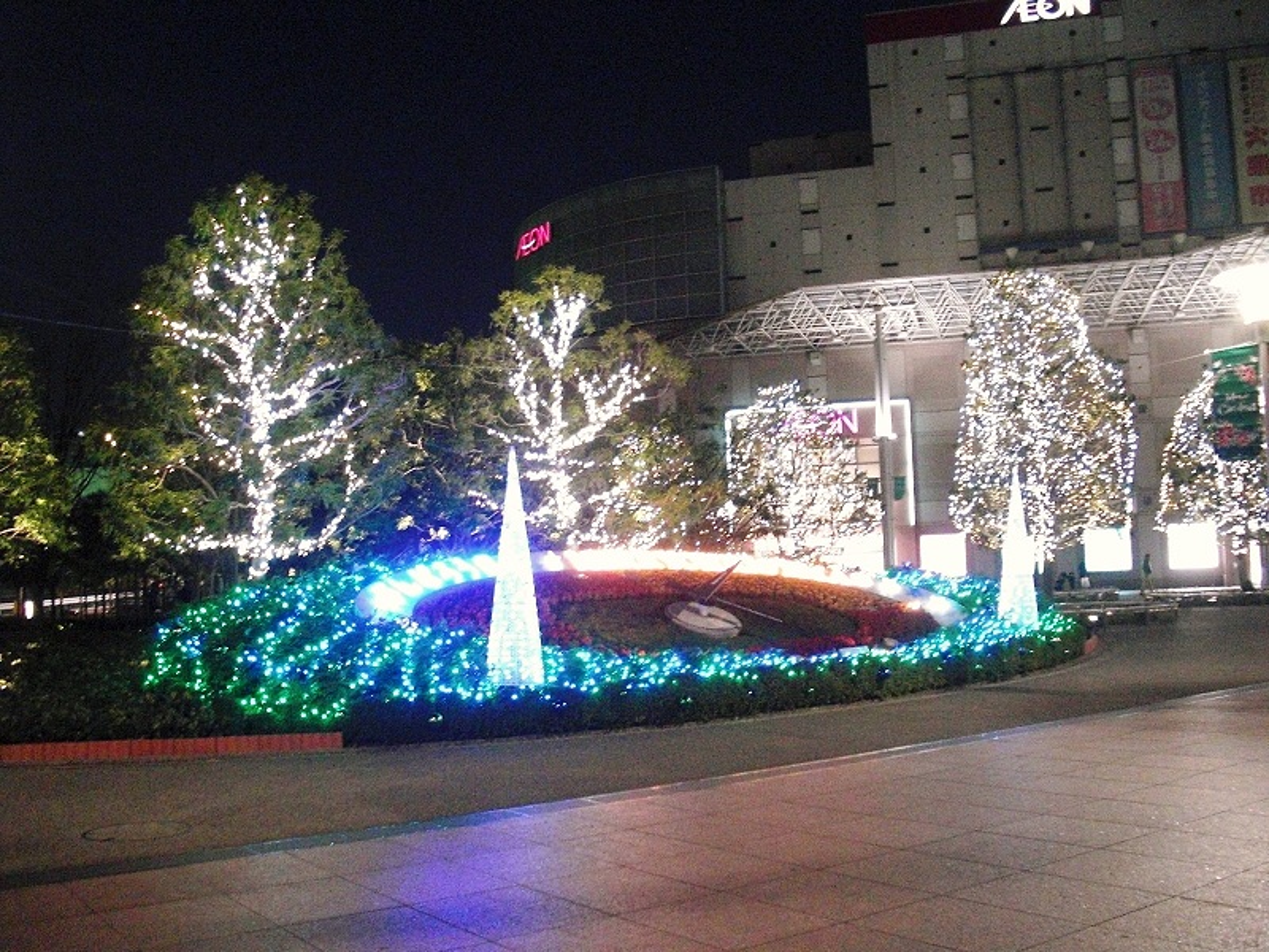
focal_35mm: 36
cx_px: 634
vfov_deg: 39.7
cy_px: 476
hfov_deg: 51.4
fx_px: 1320
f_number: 2.8
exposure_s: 1/13
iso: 800
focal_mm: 6.3
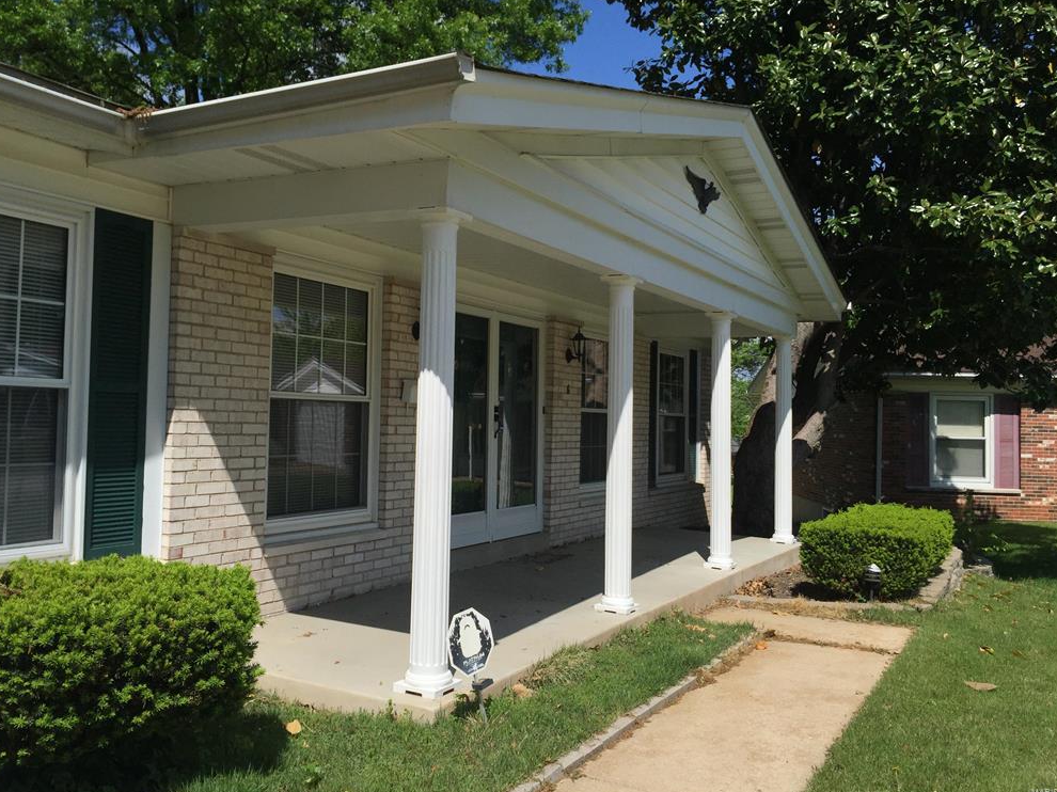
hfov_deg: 60.0
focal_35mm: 30
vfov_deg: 46.8
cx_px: 517
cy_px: 390
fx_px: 916
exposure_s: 1/4405
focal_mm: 4.15
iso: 32
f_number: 2.2
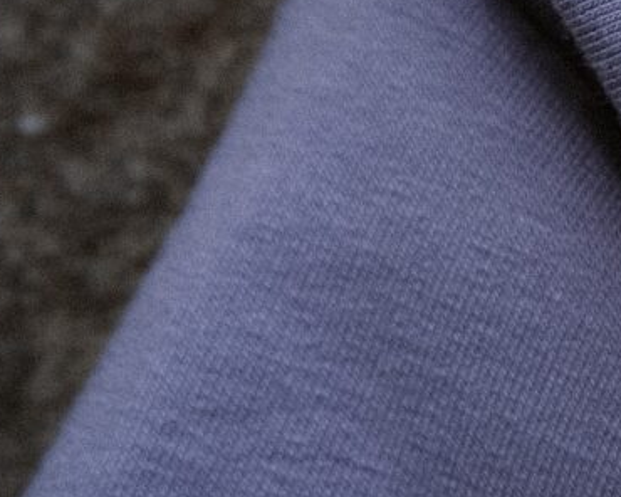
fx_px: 4172
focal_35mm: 227
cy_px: -552
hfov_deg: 7.4
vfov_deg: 6.6
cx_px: 1935
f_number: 3.5
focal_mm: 35
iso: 160
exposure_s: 1/1000
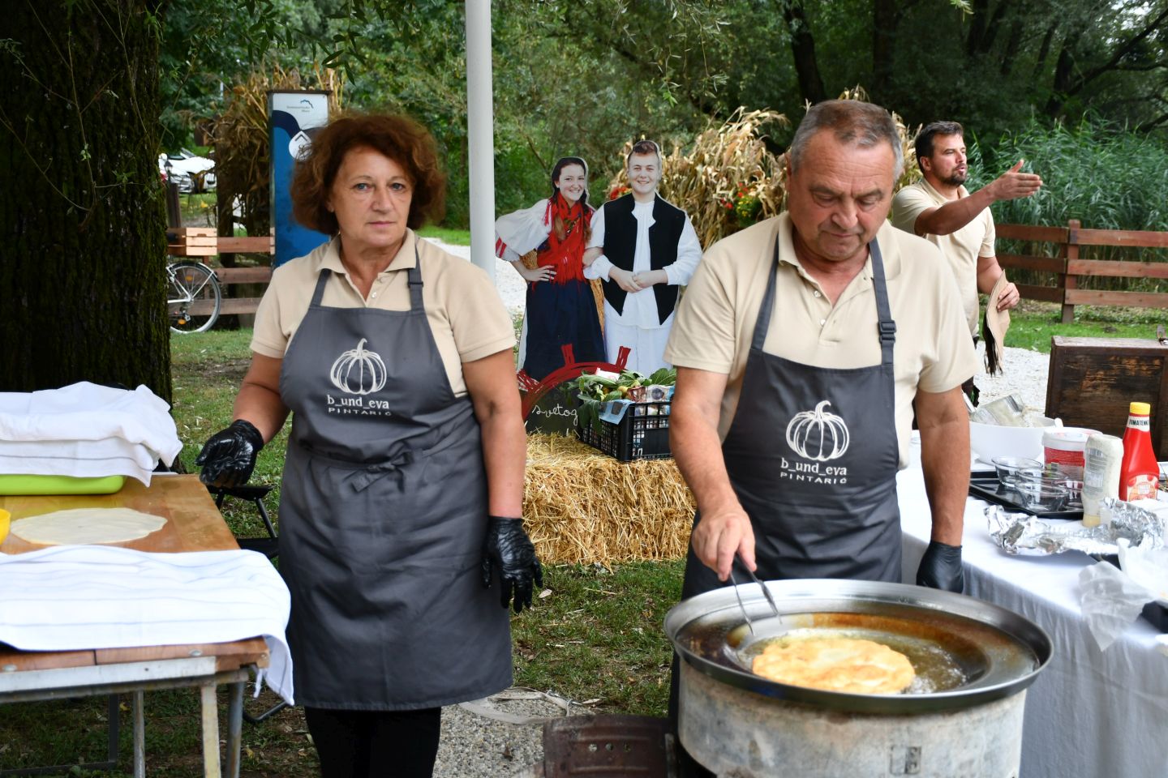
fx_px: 1557
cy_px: 389
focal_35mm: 48
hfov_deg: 41.1
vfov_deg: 28.1
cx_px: 584
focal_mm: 32
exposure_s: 1/250
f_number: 4
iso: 400
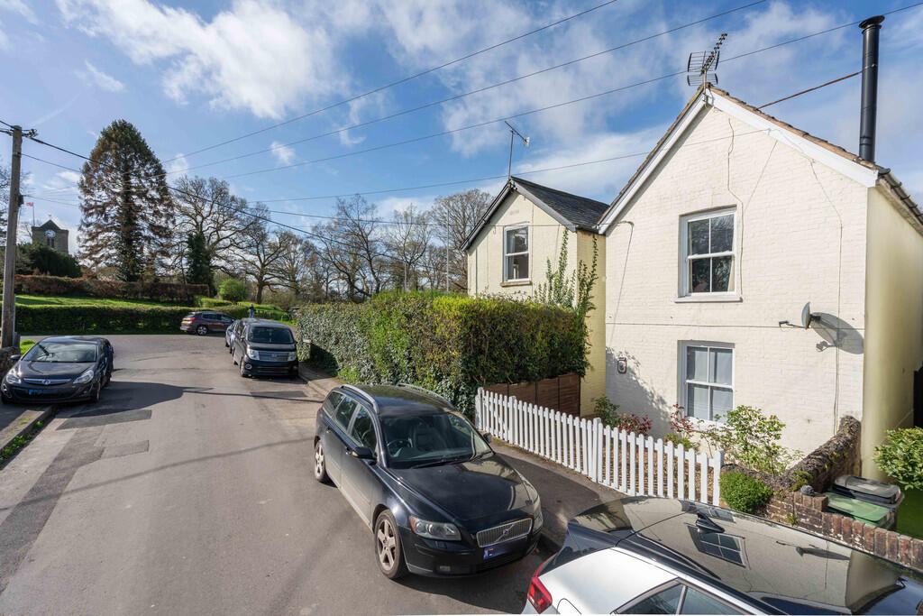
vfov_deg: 73.8
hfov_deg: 96.7
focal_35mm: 16
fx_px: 410
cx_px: 462
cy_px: 308
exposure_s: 1/640
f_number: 7.1
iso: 200
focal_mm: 16
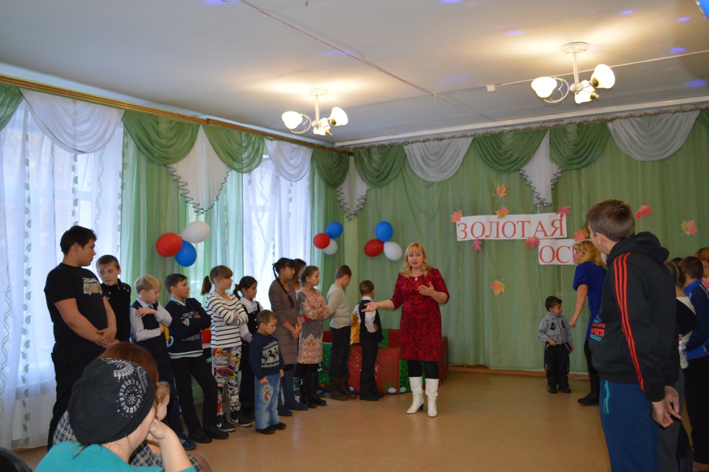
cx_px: 354
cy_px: 236
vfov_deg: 39.9
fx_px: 649
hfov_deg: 57.3
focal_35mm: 33
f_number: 3.8
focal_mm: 22
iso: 450
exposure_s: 1/60
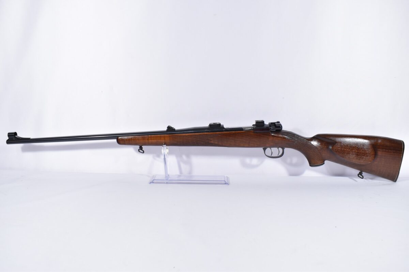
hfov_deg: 59.5
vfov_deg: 41.7
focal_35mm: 32
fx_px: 358
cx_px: 204
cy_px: 136
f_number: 5
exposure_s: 1/25
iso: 640
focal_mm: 21
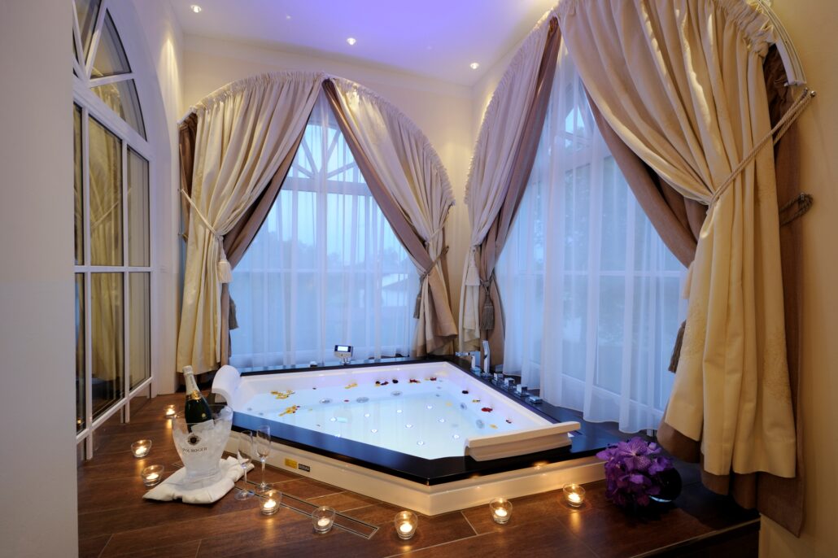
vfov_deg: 73.7
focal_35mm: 16
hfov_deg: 96.8
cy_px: 279
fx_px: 372
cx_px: 419
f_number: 13
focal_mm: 16
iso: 100
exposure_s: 4
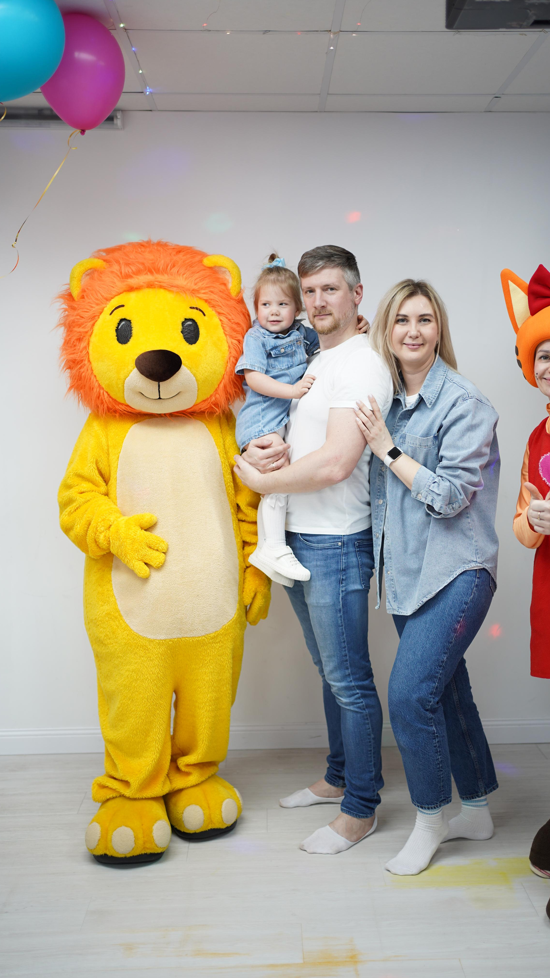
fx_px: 959
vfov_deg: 54.0
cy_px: 491
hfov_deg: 32.0
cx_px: 310
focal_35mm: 37
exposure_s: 1/125
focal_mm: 35
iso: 200
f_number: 1.8
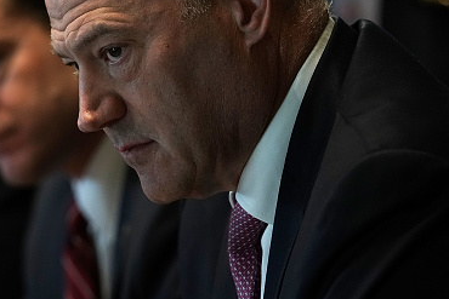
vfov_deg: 4.3
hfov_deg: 6.4
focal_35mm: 321
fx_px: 4005
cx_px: 140
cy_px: 63
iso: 3200
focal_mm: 200
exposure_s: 1/320
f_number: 4
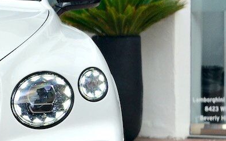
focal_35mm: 231
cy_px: 86
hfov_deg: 8.8
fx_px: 1423
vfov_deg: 5.7
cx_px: -137
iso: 800
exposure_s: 1/1250
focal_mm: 70
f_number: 5
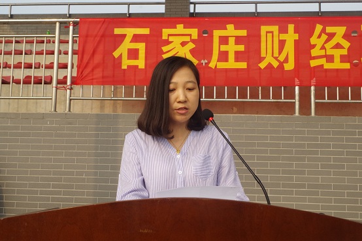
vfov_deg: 34.2
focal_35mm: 39
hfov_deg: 49.6
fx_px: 392
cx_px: 181
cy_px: 120
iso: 800
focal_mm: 26.25
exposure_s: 1/640
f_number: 9
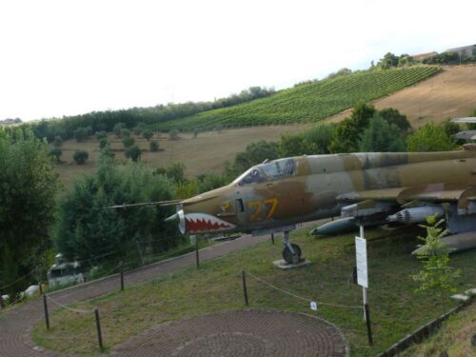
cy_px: 178
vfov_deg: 36.0
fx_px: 550
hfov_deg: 46.8
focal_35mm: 40
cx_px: 238
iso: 100
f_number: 5
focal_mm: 8.1
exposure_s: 1/250
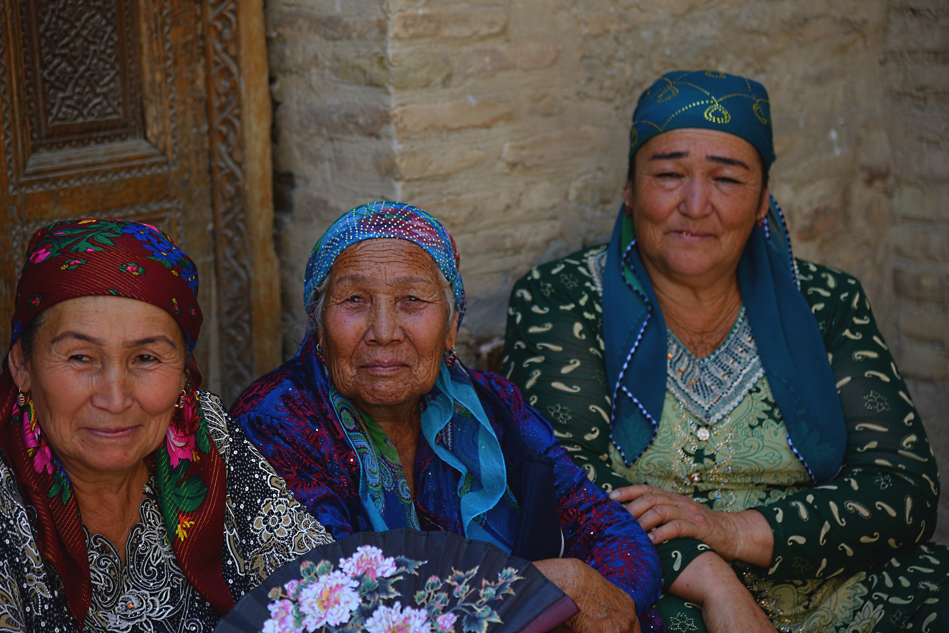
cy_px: 316
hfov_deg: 17.1
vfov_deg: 11.4
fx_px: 3164
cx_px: 474
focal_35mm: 120
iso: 100
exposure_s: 1/125
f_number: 4
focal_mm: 120
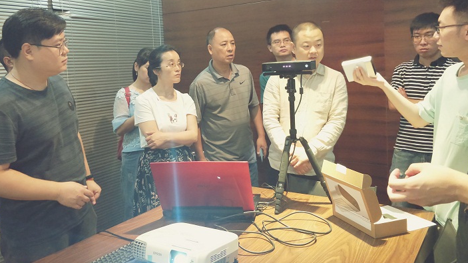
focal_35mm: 31
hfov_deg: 62.6
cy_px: 83
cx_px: 226
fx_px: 385
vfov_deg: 37.3
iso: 485
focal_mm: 4.27
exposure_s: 1/33
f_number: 1.7
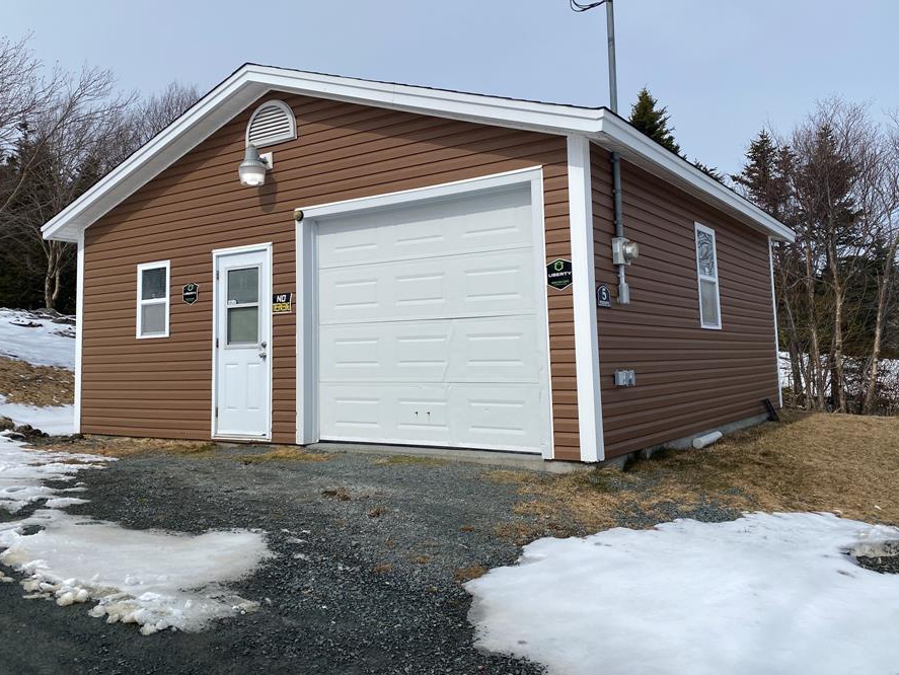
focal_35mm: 30
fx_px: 779
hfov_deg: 59.9
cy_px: 292
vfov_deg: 46.7
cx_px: 426
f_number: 1.8
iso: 32
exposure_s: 1/5747
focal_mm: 4.25
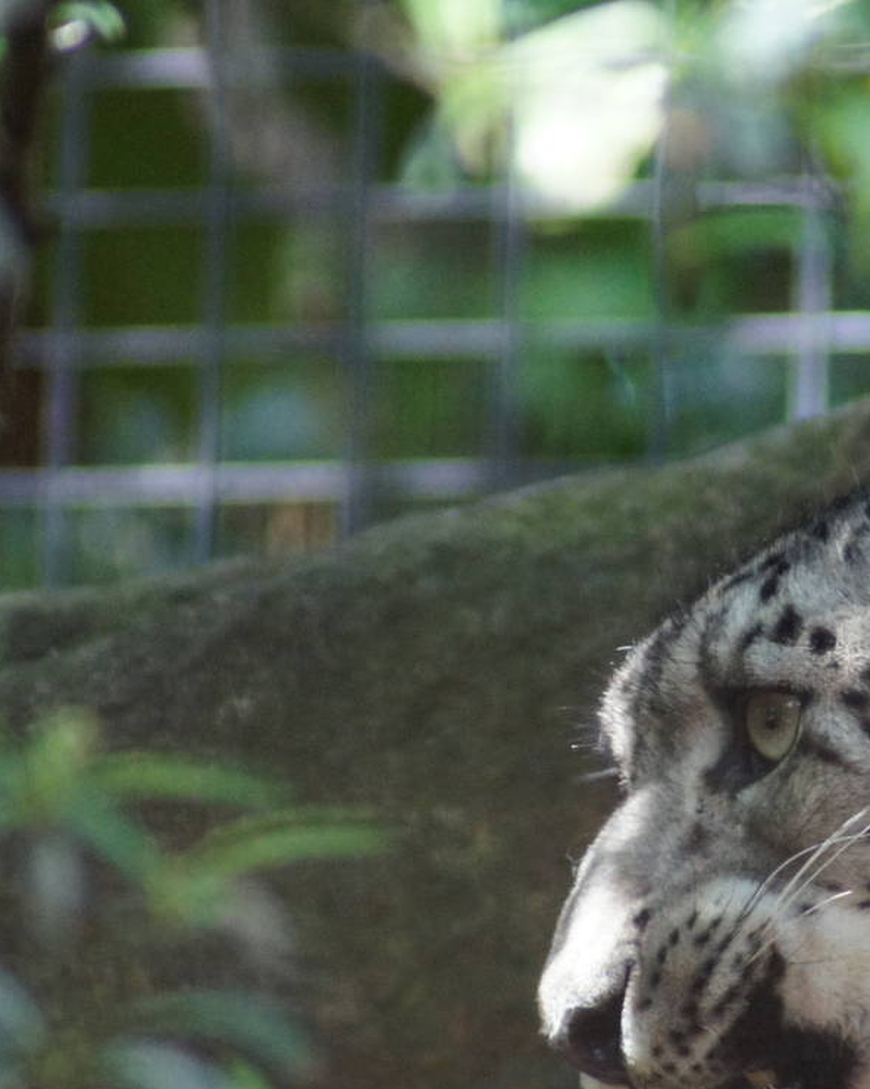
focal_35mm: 912
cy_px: 700
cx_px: 883
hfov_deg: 1.7
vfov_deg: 2.1
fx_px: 29378
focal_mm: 300
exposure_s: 1/250
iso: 1600
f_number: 5.6
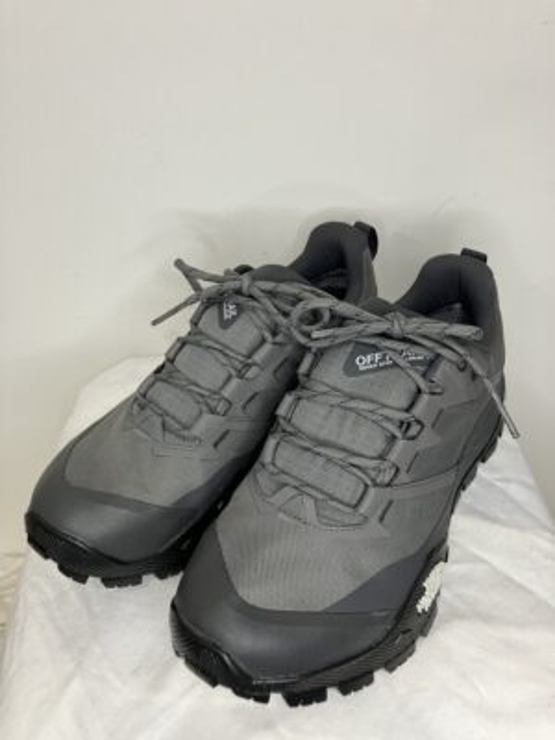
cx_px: 278
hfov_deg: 49.7
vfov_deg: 63.4
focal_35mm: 28
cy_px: 370
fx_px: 599
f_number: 1.8
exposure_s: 1/50
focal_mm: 3.99
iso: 80
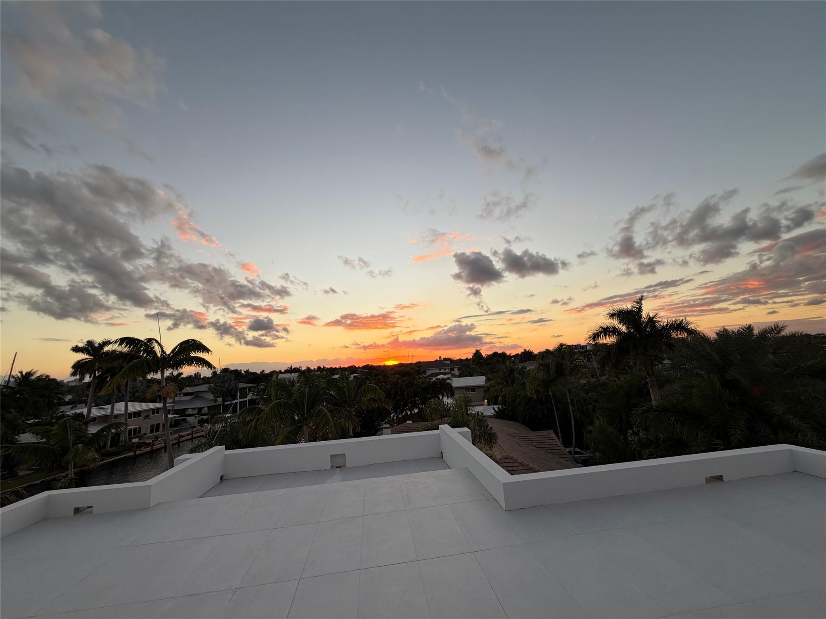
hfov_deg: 102.1
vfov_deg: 85.7
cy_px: 310
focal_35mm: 14
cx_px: 413
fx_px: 334
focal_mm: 2.22
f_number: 2.2
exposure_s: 1/226
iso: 40
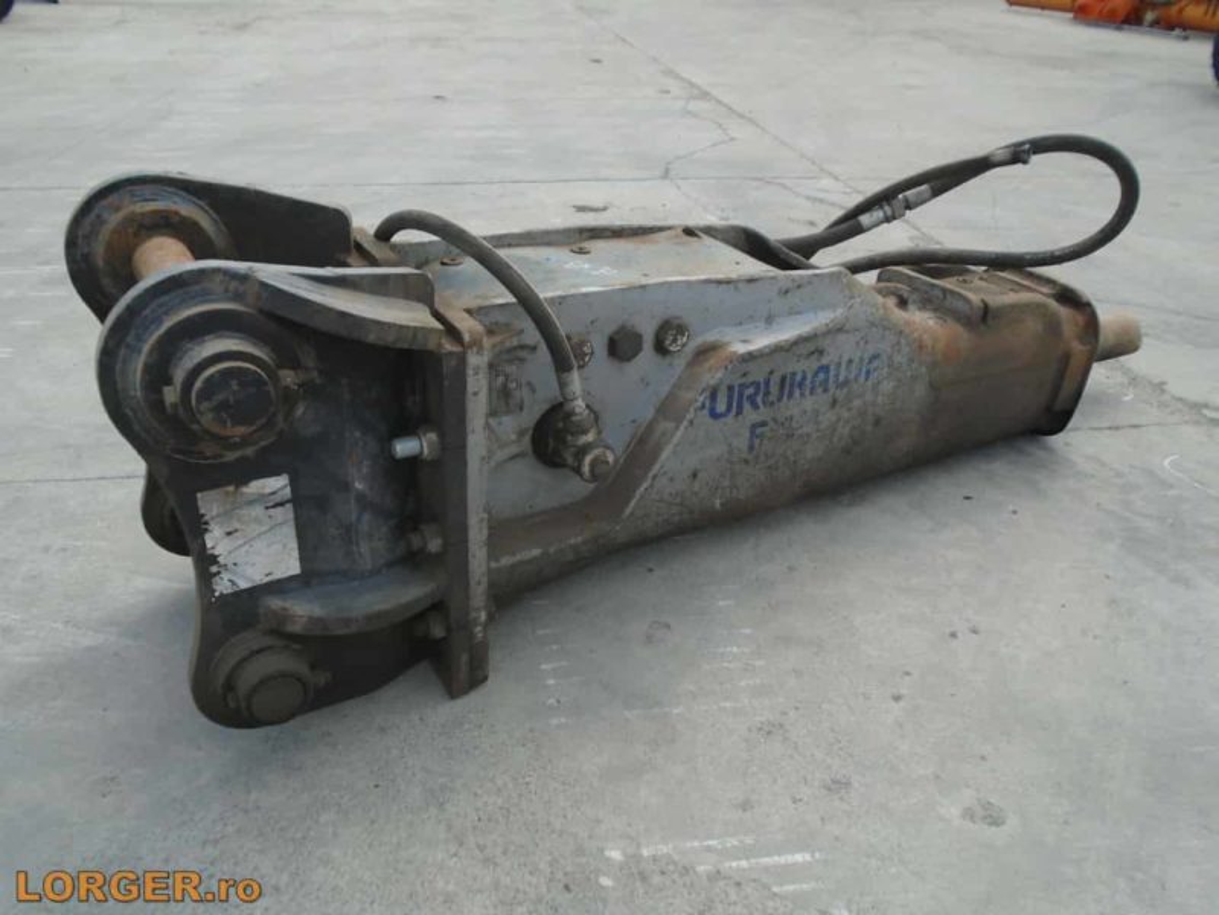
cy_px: 458
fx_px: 916
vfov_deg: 53.1
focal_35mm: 26
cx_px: 610
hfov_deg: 67.3
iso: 100
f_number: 3.2
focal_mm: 4.6
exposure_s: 1/640
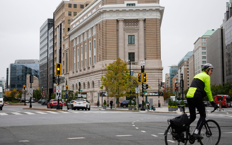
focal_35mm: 58
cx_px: 111
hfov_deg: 35.1
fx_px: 367
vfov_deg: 22.3
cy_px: 61
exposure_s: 1/2000
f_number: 2
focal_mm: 50
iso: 125
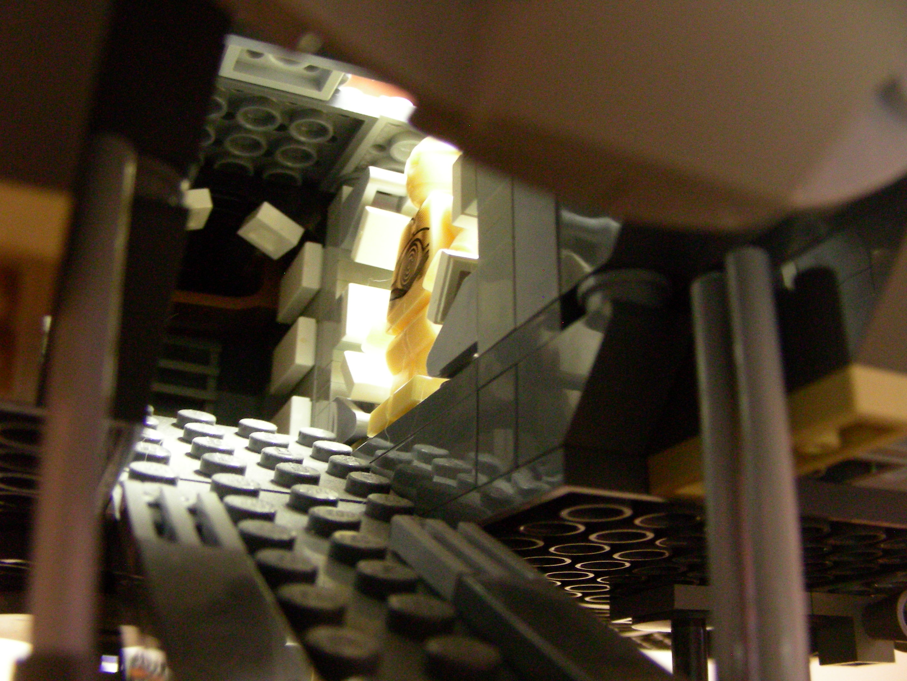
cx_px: 454
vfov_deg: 37.7
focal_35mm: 38
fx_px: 996
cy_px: 340
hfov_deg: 49.0
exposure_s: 1/4.6
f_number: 3.5
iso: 400
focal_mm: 6.3
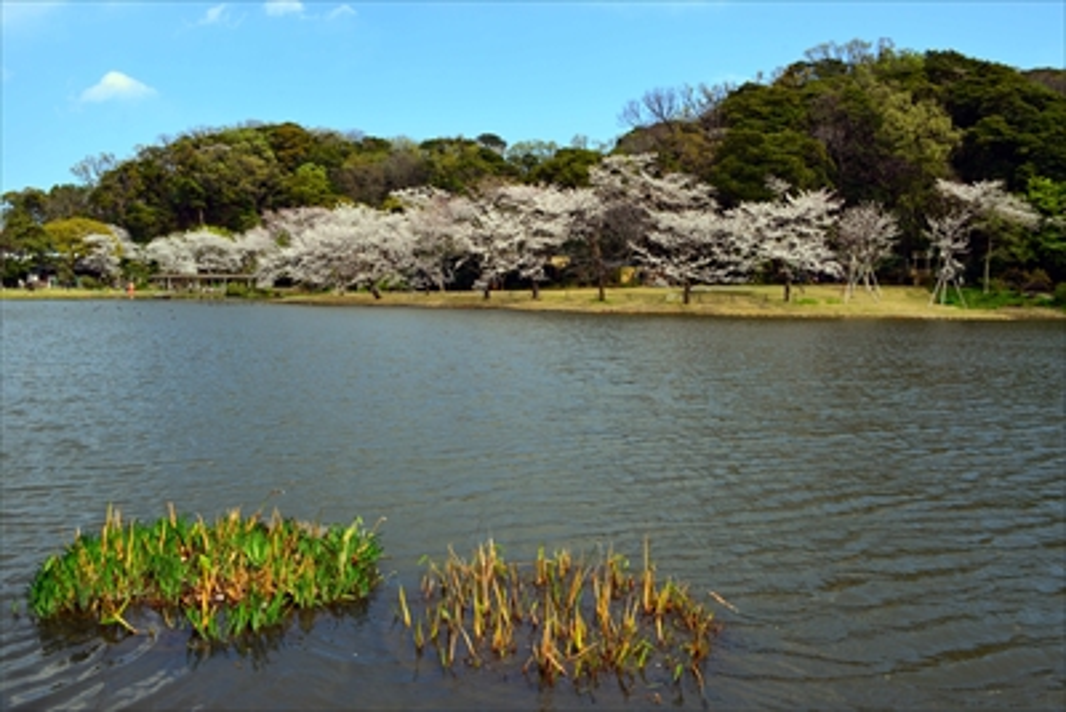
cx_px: 533
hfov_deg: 65.5
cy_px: 356
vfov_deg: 46.4
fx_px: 829
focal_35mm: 28
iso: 400
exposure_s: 1/500
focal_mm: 28
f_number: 11
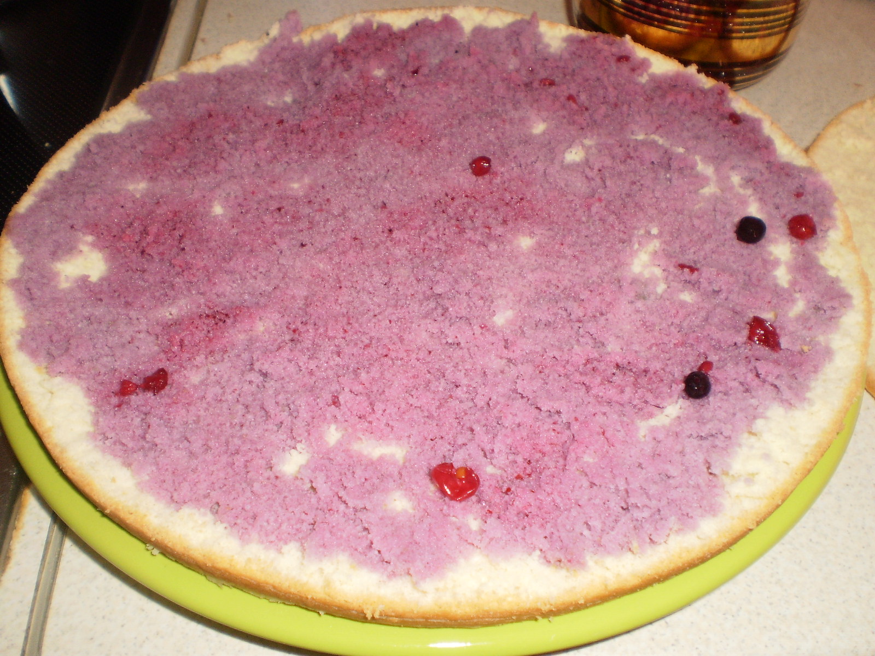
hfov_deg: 51.4
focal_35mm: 36
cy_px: 328
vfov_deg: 39.7
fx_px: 910
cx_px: 438
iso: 125
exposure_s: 1/30
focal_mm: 6.3
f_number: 3.1
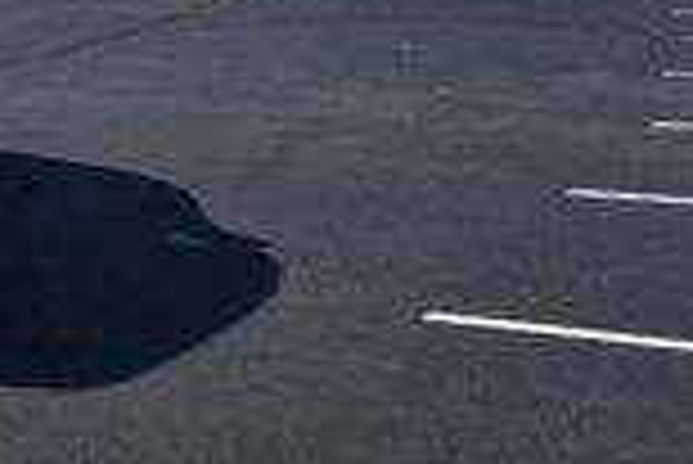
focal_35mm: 112
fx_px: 2158
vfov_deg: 11.6
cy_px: -295
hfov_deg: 16.0
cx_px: -472
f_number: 8
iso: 100
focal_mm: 18
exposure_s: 1/250
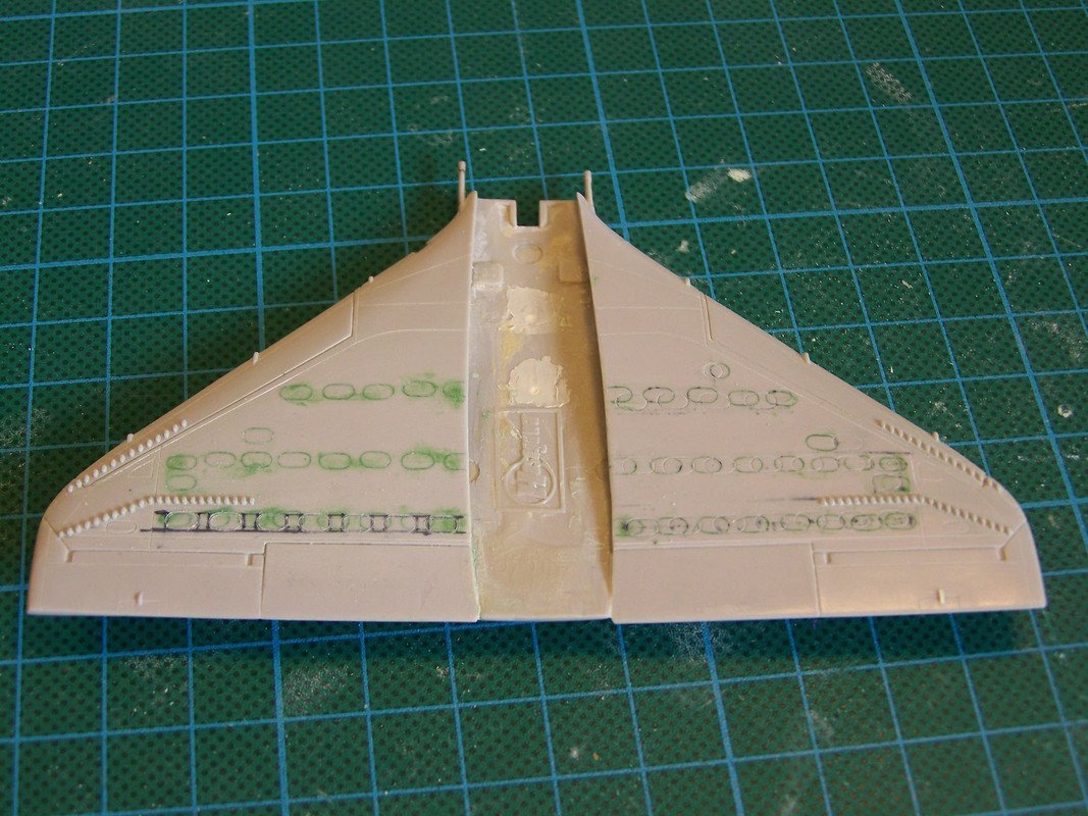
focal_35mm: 59
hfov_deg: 32.7
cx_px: 544
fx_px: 1854
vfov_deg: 24.8
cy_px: 408
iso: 64
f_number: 3.1
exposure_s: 1/40
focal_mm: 9.8
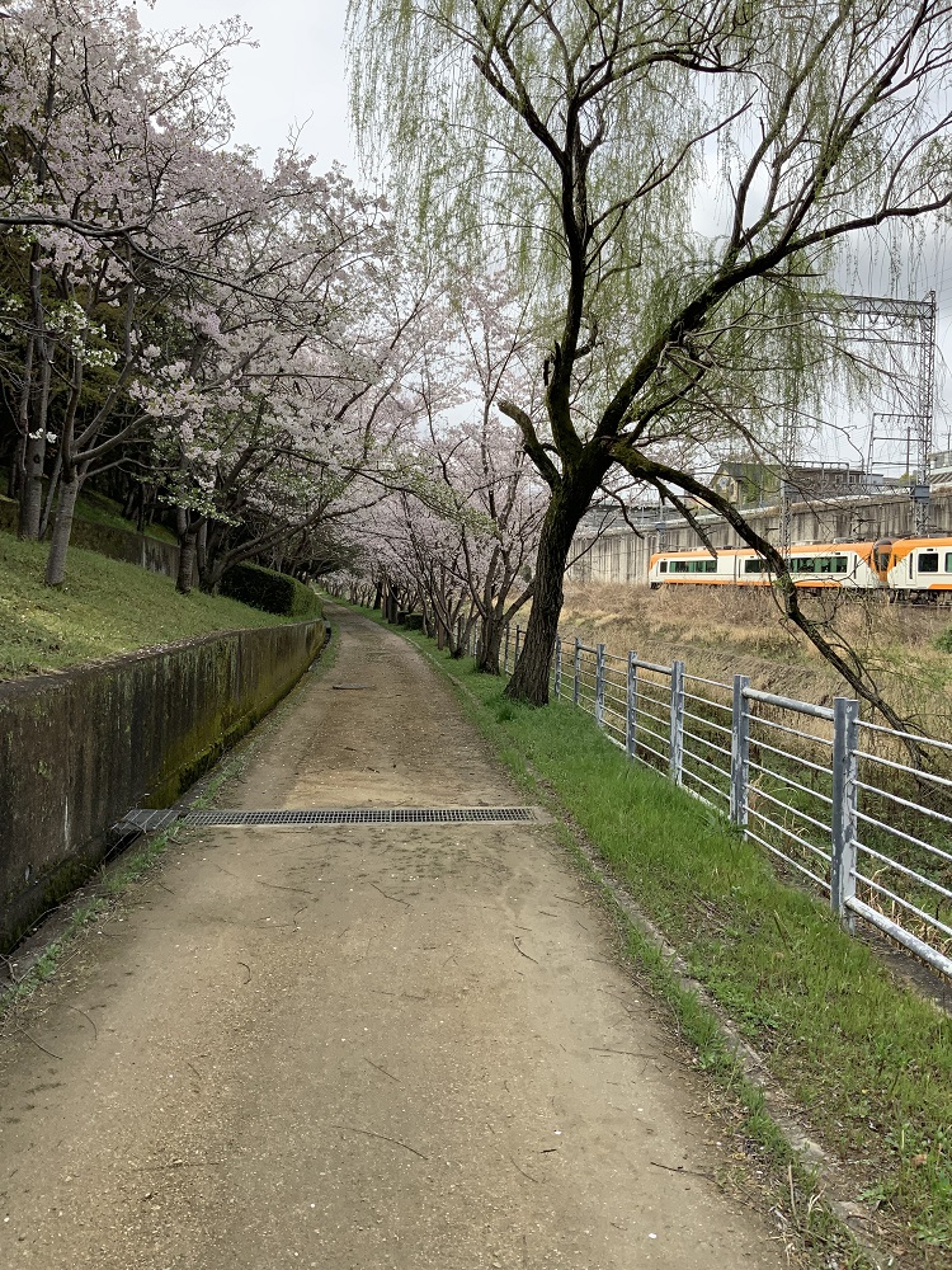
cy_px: 635
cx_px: 476
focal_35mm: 29
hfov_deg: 48.2
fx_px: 1063
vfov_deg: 61.7
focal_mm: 3
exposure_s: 1/978
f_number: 1.8
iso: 16
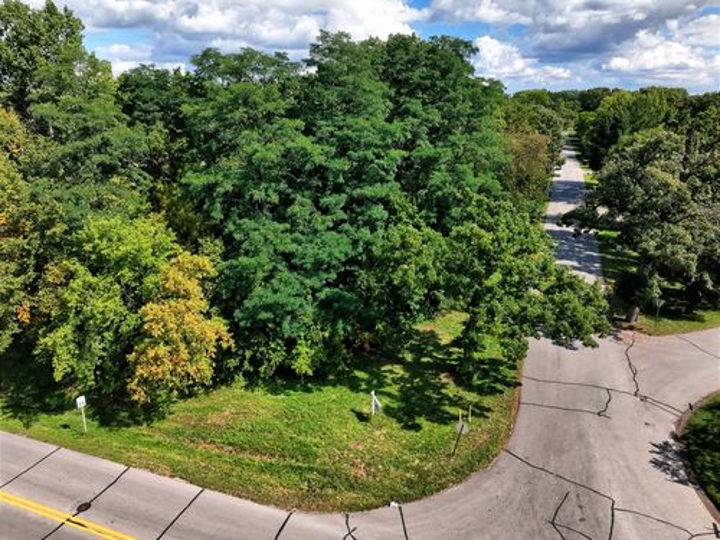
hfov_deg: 71.6
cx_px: 360
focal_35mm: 24
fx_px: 499
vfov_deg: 56.8
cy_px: 270
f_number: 11
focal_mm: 12.3
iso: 890
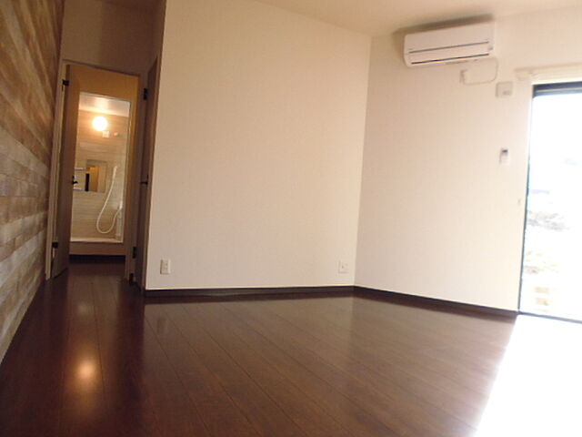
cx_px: 291
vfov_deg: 56.8
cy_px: 218
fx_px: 404
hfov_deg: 71.6
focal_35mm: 24
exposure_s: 1/60
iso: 200
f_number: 2.8
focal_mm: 4.3
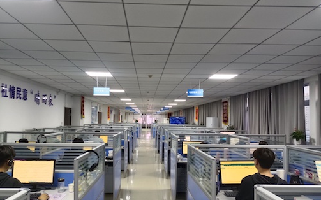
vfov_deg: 43.0
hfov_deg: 64.6
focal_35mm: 29
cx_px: 151
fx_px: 254
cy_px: 112
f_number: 1.79
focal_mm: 4.71
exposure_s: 1/33.3
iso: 1244
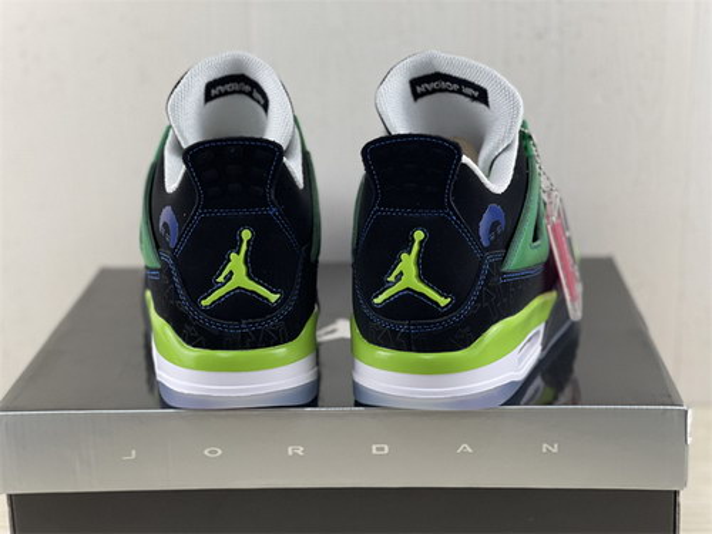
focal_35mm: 64
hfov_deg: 30.3
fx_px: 1316
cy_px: 267
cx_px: 356
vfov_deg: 22.9
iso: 160
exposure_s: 1/100
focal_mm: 7.5
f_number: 2.2
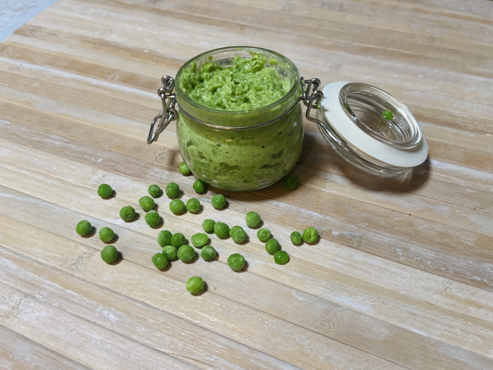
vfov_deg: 53.1
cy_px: 185
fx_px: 370
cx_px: 246
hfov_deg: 67.3
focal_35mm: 26
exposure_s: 1/50
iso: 320
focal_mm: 4.25
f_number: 1.8
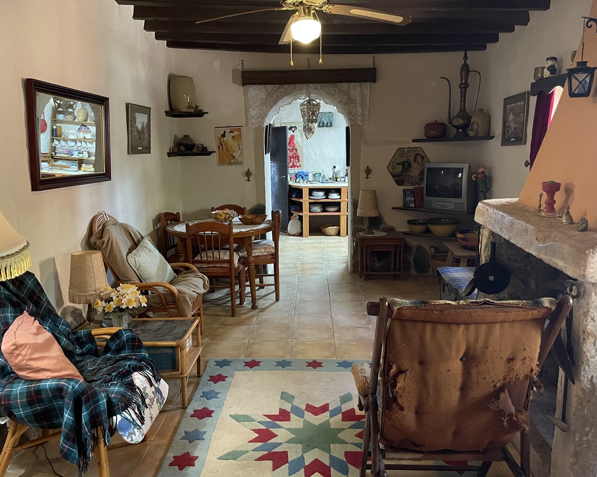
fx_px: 495
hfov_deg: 62.1
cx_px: 278
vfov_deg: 51.5
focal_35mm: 28
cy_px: 237
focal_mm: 4.2
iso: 500
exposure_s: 1/25
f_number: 1.6
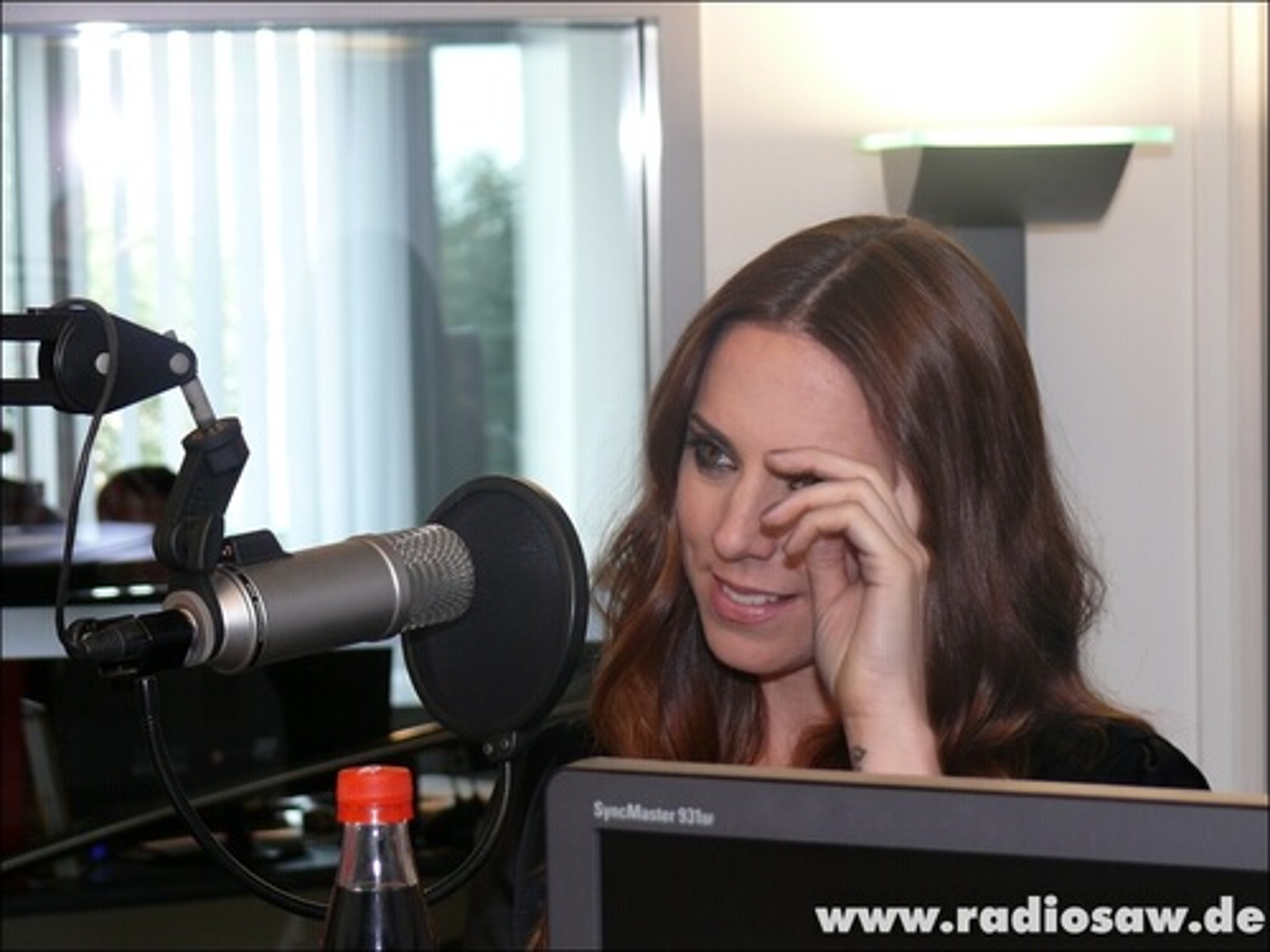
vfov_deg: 12.6
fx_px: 4329
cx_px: 635
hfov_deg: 16.7
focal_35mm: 118
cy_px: 476
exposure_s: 1/25
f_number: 3.6
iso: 100
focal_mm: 22.5
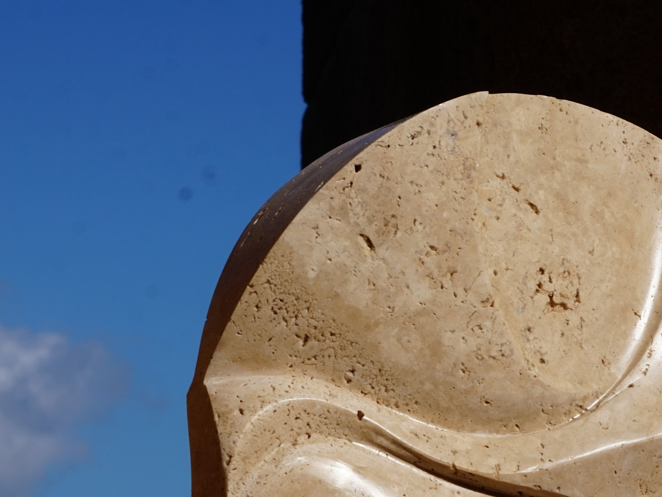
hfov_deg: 12.7
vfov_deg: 9.5
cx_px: 411
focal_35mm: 156
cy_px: 390
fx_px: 2982
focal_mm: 55
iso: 100
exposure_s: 1/320
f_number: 14
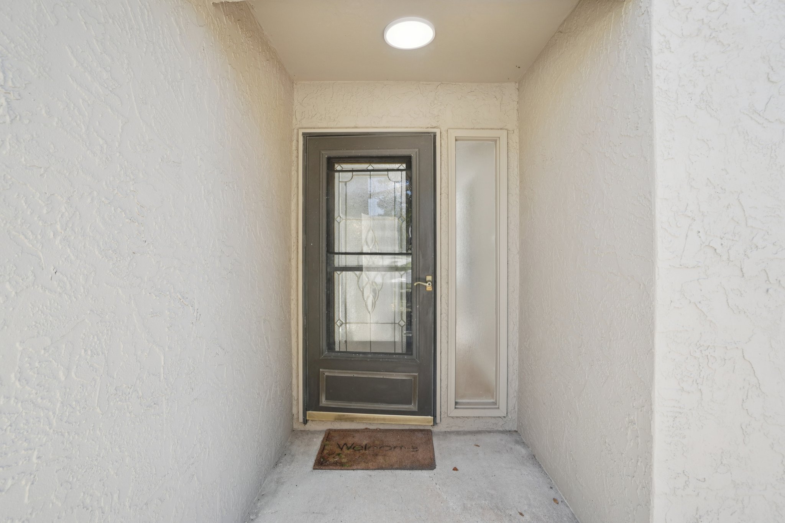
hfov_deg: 100.4
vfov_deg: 77.3
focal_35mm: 15
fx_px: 327
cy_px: 262
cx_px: 392
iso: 125
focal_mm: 10
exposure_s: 1/30
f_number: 8
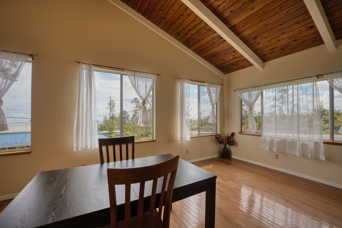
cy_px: 114
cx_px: 171
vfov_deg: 78.9
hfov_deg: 101.9
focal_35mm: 15
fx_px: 139
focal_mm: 14.6
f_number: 4
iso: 50
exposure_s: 1/250
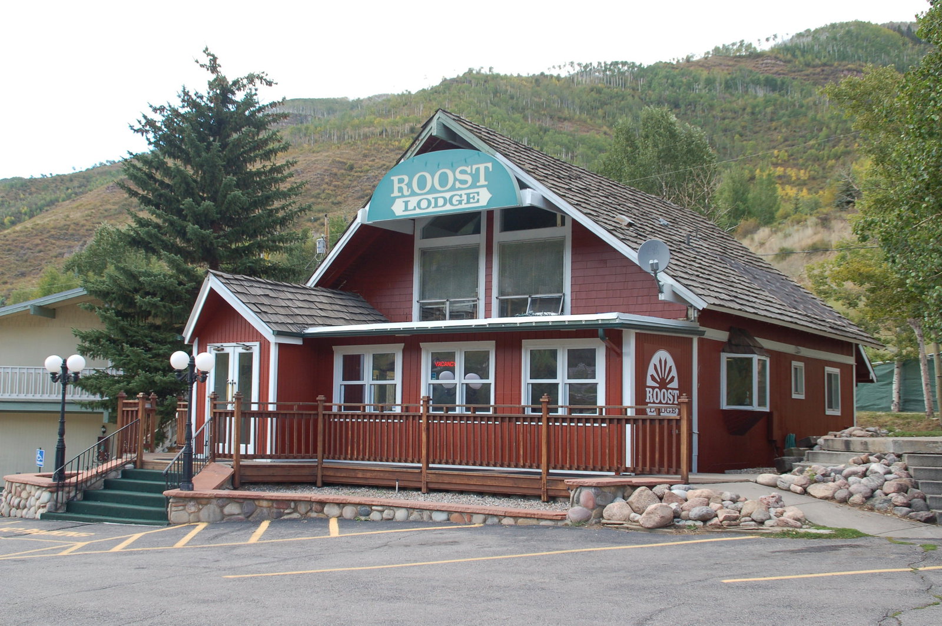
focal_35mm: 42
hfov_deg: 46.4
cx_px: 471
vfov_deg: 31.8
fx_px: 1098
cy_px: 313
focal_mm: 28
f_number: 6.3
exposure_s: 1/160
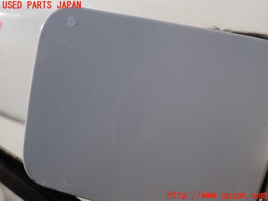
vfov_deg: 54.9
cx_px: 134
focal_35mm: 25
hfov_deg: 69.4
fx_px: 194
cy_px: 100
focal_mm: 4.5
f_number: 8
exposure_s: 1/250
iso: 100
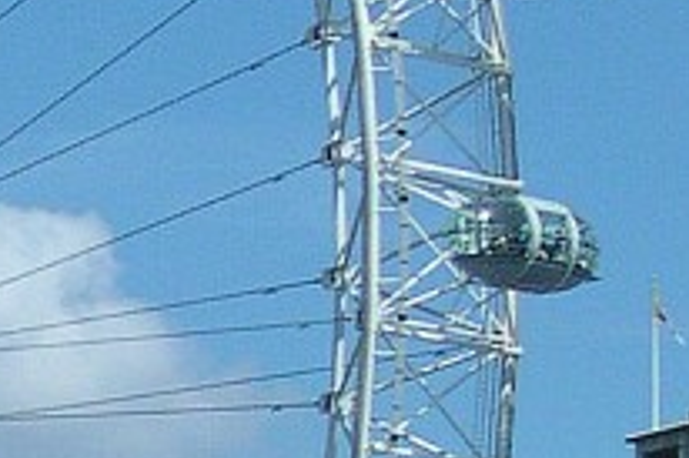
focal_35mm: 399
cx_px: -391
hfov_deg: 5.1
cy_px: 592
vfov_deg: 3.4
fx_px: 7630
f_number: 4
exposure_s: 1/885
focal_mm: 11.8
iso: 100
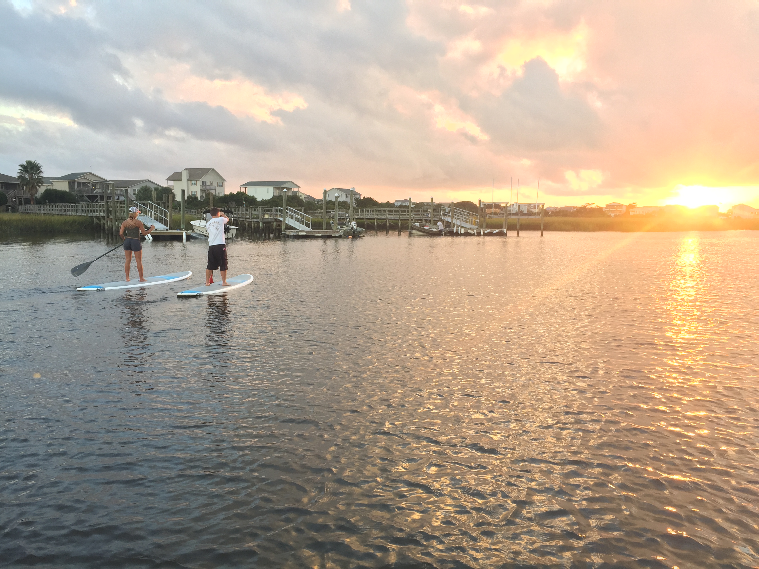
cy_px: 284
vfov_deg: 48.2
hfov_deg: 61.7
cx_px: 380
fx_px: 636
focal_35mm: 29
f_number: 2.2
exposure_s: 1/60
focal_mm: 4.15
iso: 32
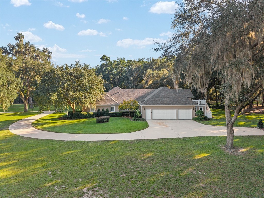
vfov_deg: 56.8
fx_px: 183
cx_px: 132
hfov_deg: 71.6
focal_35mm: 24
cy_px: 99
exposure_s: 1/2000
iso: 330
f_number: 1.8
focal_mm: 8.67
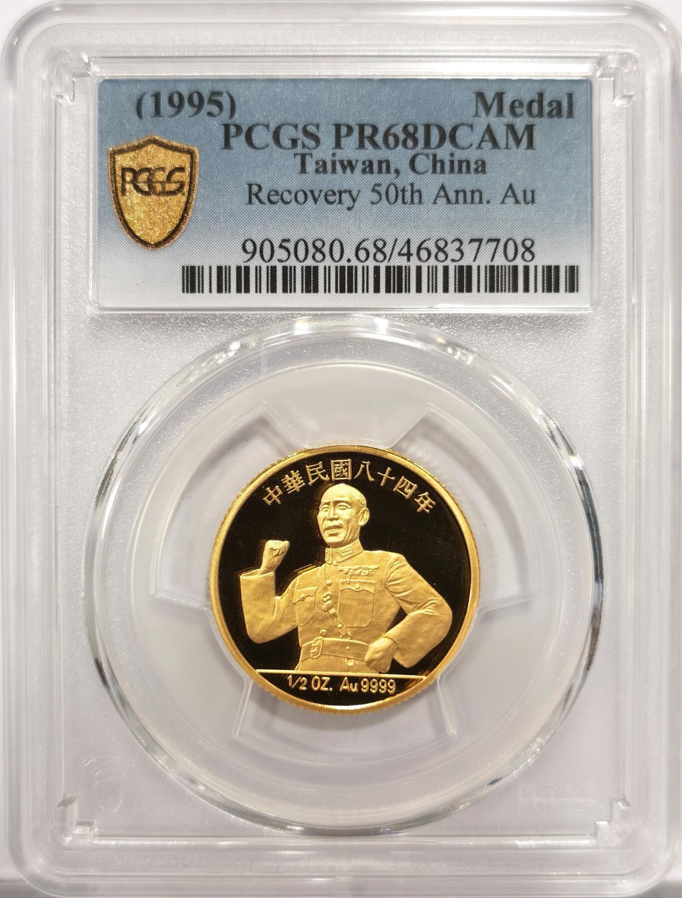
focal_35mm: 54
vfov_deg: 35.4
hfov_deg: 27.2
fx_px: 1407
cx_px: 341
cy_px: 449
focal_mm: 5.56
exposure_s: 1/100
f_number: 16
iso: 100
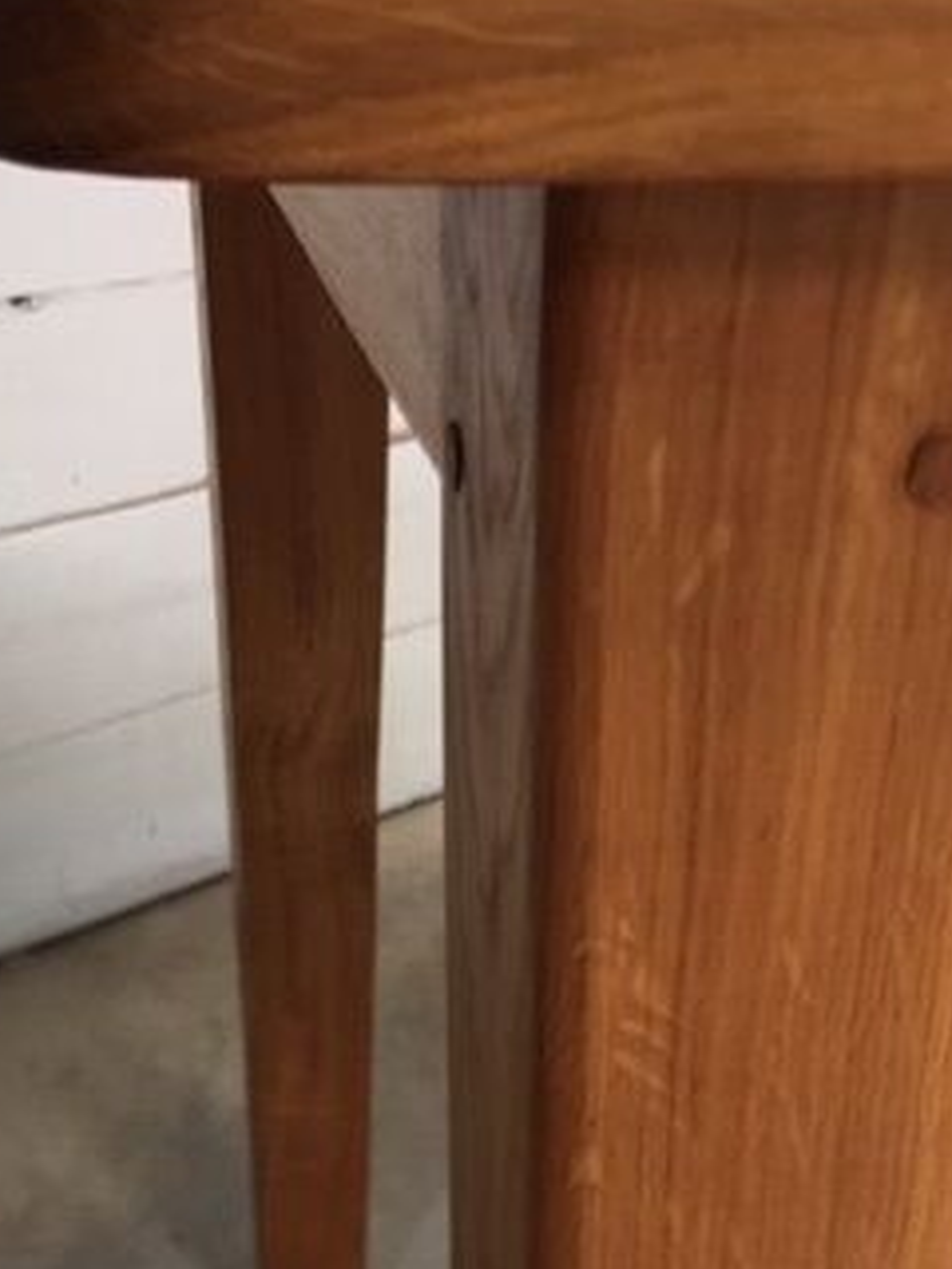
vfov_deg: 33.0
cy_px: 841
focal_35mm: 58
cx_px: 571
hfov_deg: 25.2
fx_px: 2127
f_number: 2.2
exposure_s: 1/17
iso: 40
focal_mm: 4.15
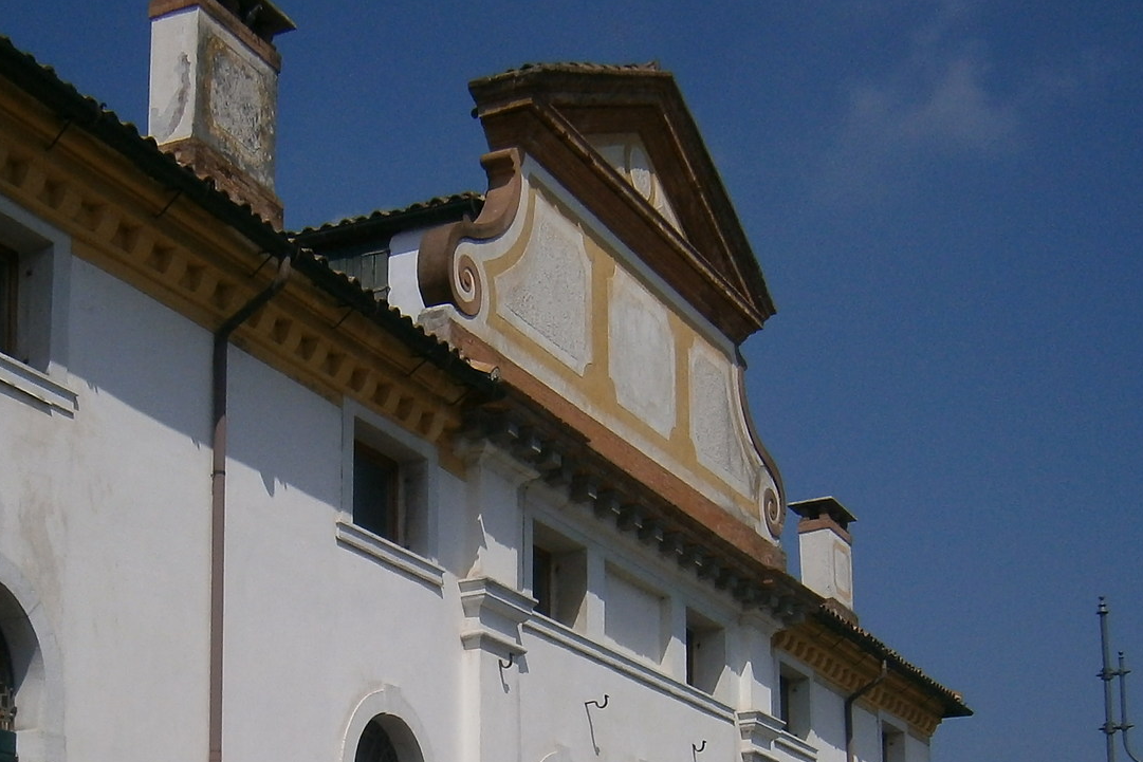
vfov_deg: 21.3
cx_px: 393
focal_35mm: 60
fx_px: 1905
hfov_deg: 33.1
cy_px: 865
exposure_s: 1/640
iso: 80
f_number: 8
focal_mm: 4.7
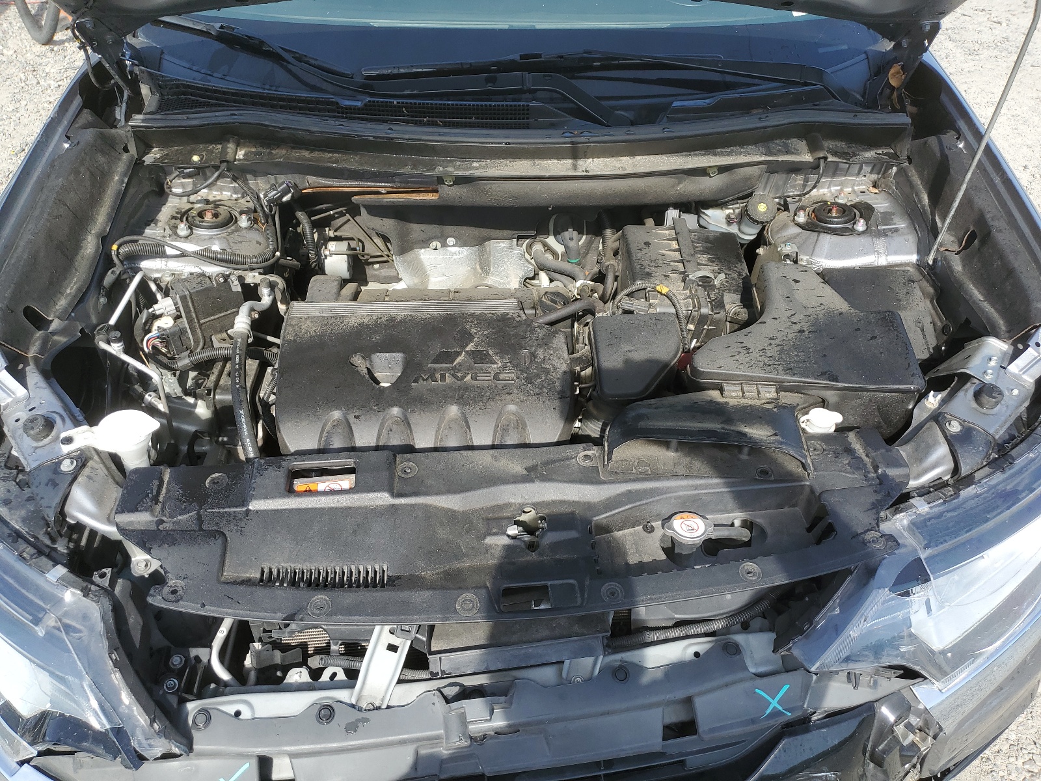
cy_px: 390
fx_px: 782
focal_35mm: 26
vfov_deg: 53.1
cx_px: 520
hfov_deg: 67.3
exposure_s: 1/1250
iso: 50
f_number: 1.5
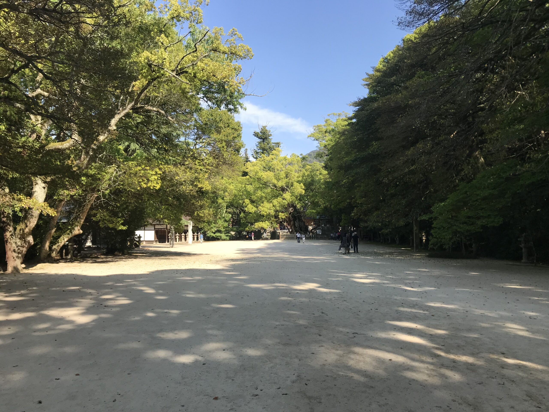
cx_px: 274
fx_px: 444
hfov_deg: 63.4
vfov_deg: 49.7
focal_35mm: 28
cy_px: 206
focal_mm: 3.99
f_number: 1.8
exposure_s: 1/1100
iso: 20
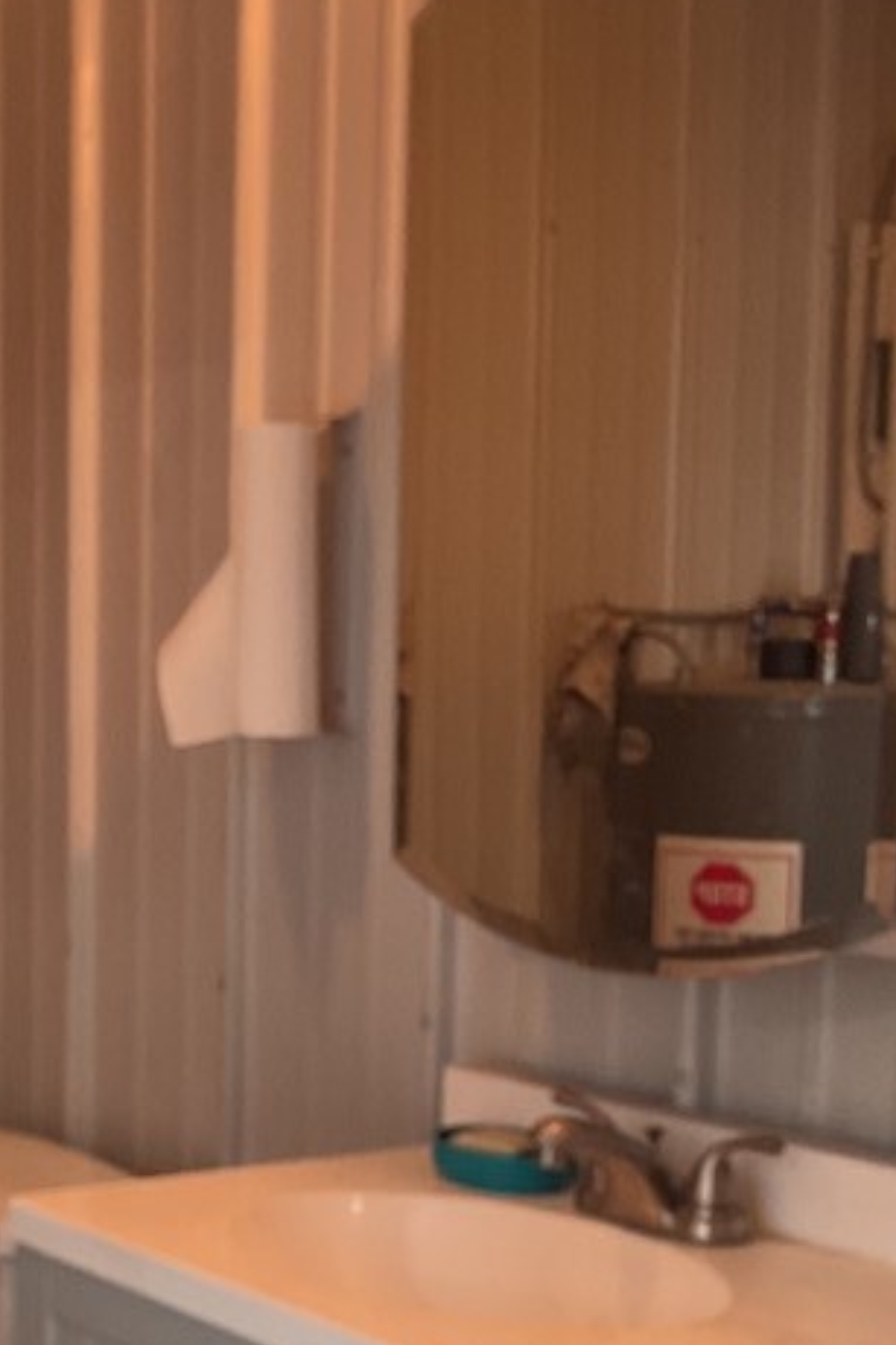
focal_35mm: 67
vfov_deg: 29.8
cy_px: 942
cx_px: -9
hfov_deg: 19.7
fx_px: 2503
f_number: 1.8
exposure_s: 1/60
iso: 50
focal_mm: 3
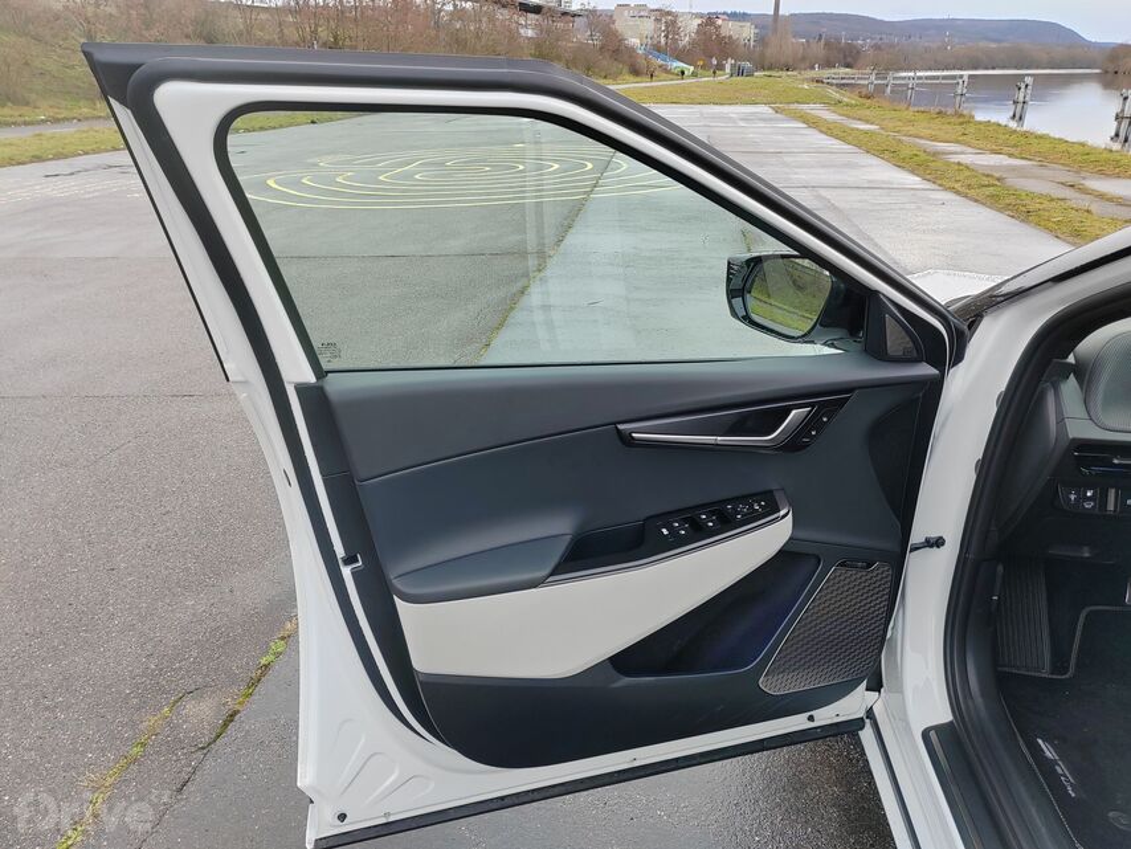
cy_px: 424
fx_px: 882
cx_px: 566
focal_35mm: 27
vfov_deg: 51.4
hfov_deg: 65.3
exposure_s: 1/220
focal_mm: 5.52
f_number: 1.9
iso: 100
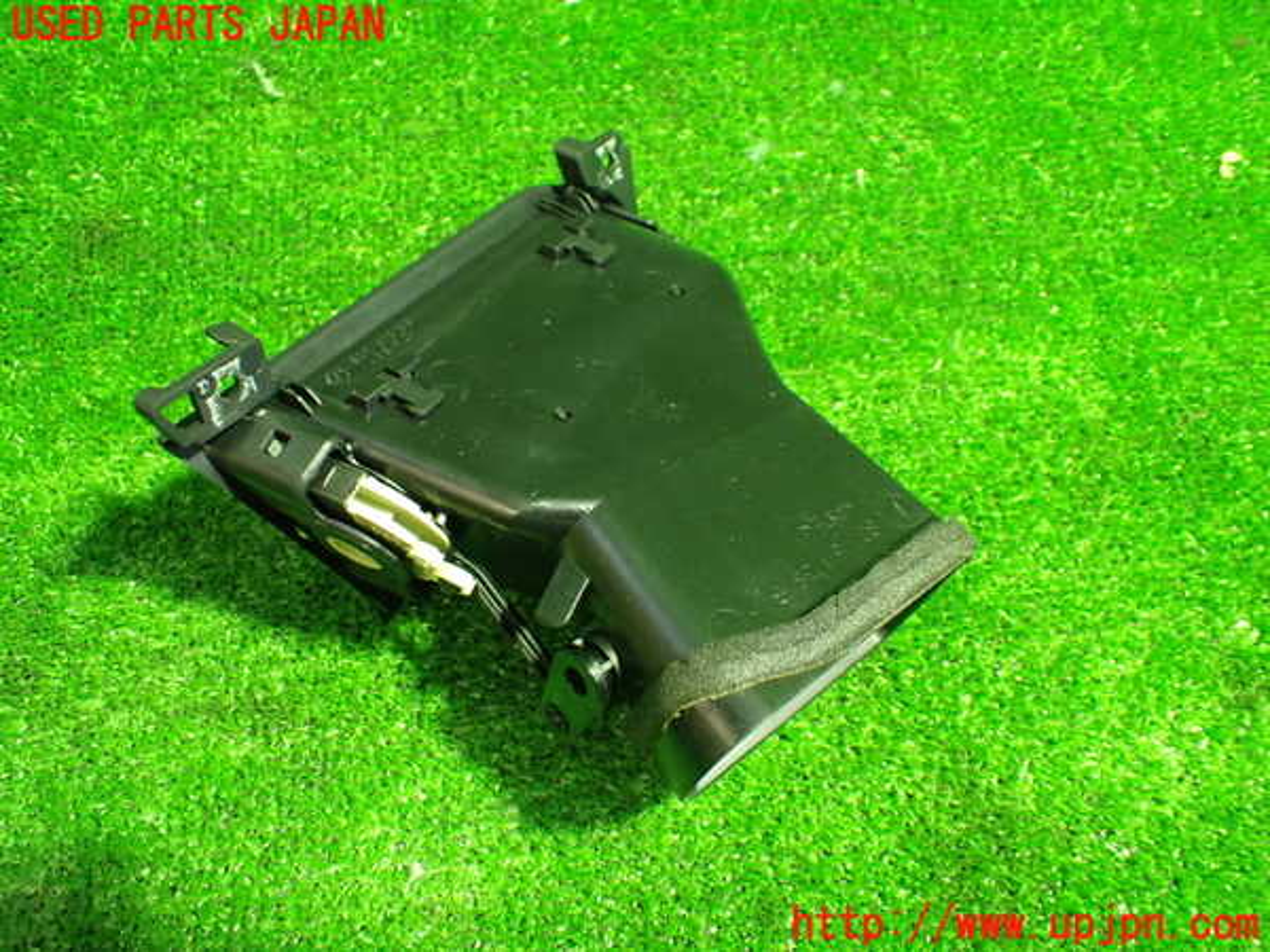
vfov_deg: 46.8
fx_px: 1101
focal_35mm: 30
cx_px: 635
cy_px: 476
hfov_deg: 60.0
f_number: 2.3
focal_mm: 5.4
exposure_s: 1/30
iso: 800
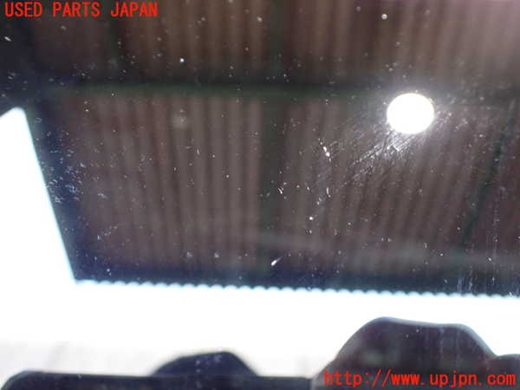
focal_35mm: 30
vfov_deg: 46.8
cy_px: 195
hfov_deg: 60.0
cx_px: 260
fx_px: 451
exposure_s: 1/60
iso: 800
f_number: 2.3
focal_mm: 5.4
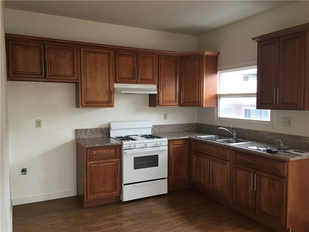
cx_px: 154
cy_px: 116
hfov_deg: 61.7
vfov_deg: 48.2
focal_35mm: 29
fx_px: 259
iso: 50
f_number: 2.2
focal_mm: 4.15
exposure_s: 1/30
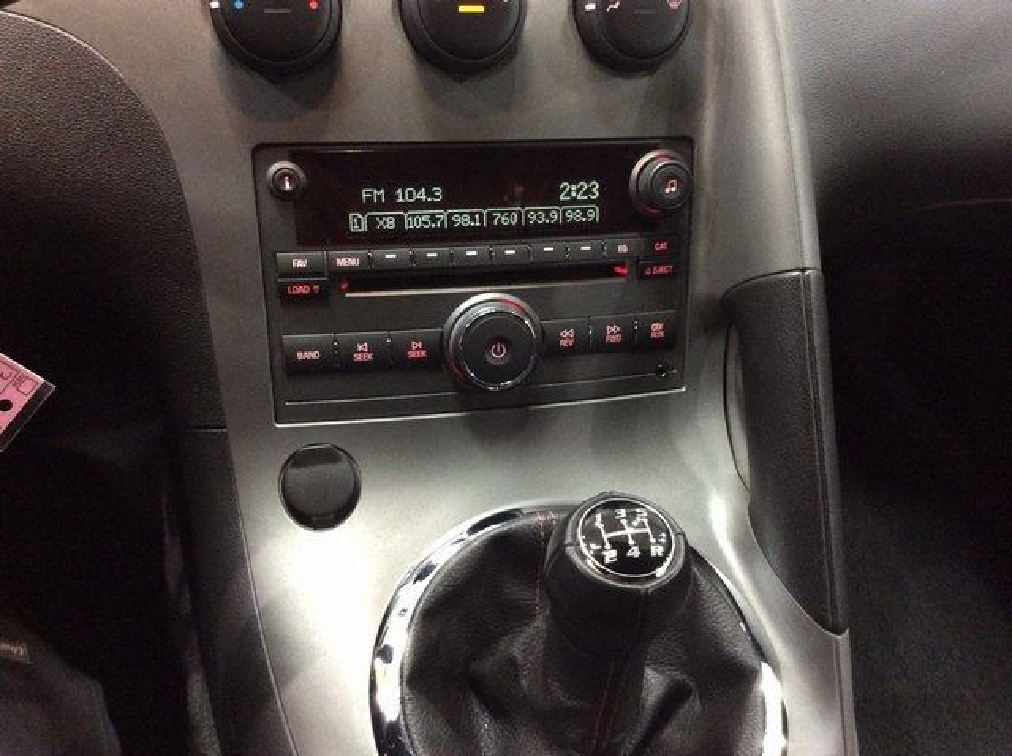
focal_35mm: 32
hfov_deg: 56.9
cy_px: 378
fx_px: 934
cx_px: 506
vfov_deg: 44.1
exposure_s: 1/15
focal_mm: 3.3
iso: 320
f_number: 2.4
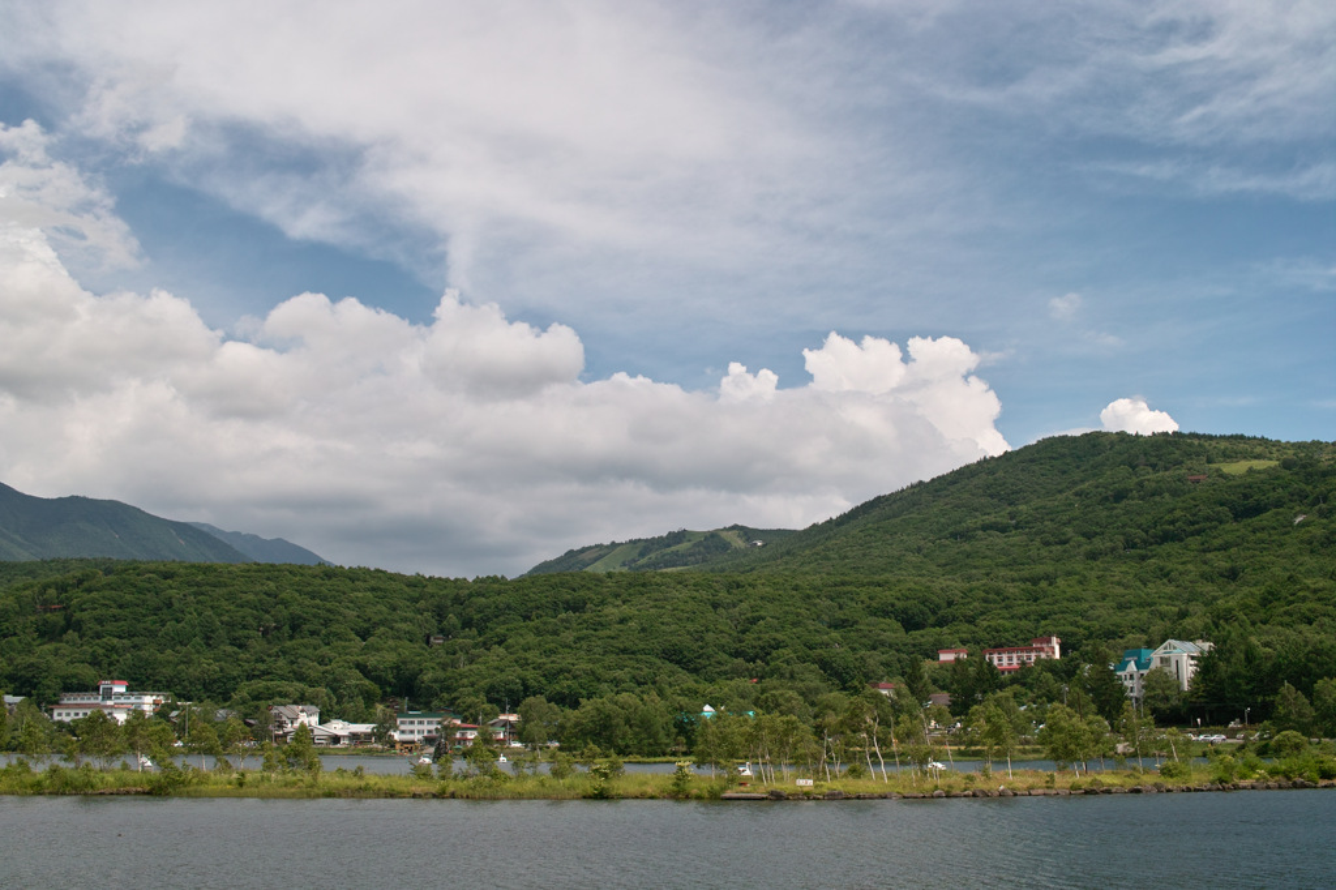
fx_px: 1521
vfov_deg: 32.6
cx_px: 668
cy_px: 445
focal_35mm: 41
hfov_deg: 47.4
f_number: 7.1
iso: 100
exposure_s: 1/320
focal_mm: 24.2
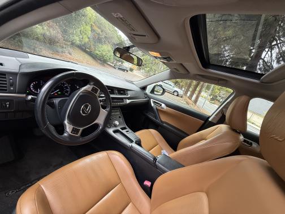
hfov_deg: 102.1
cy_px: 107
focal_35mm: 14
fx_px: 115
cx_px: 142
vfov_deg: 85.7
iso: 100
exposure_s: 1/99
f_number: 2.2
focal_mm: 2.22
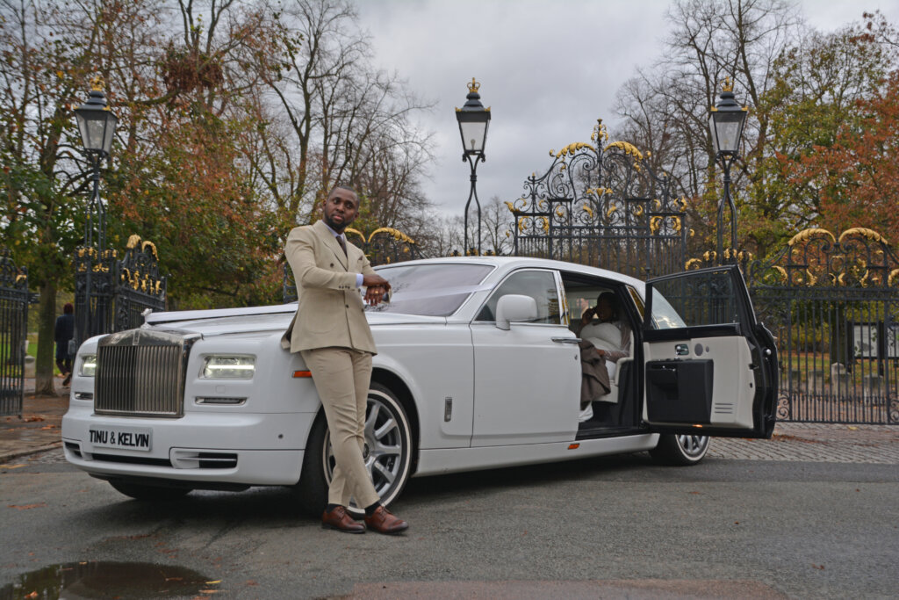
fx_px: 1124
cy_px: 300
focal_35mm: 45
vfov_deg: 29.9
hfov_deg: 43.6
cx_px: 450
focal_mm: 30
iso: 100
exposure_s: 1/200
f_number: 4.5
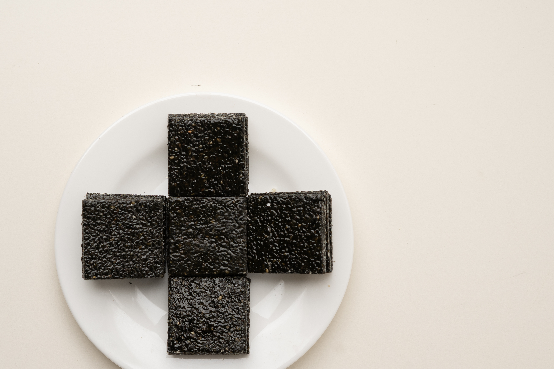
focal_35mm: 72
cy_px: 249
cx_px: 208
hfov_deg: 28.0
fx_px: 1108
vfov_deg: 18.9
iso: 80
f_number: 5
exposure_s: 1/30
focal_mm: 50
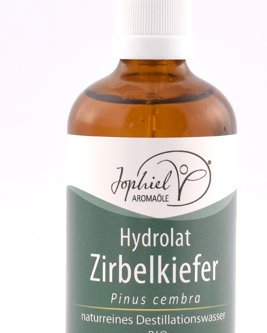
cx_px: 151
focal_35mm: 110
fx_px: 1085
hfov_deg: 14.0
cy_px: 155
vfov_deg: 17.5
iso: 200
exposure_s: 1/125
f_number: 11
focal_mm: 45
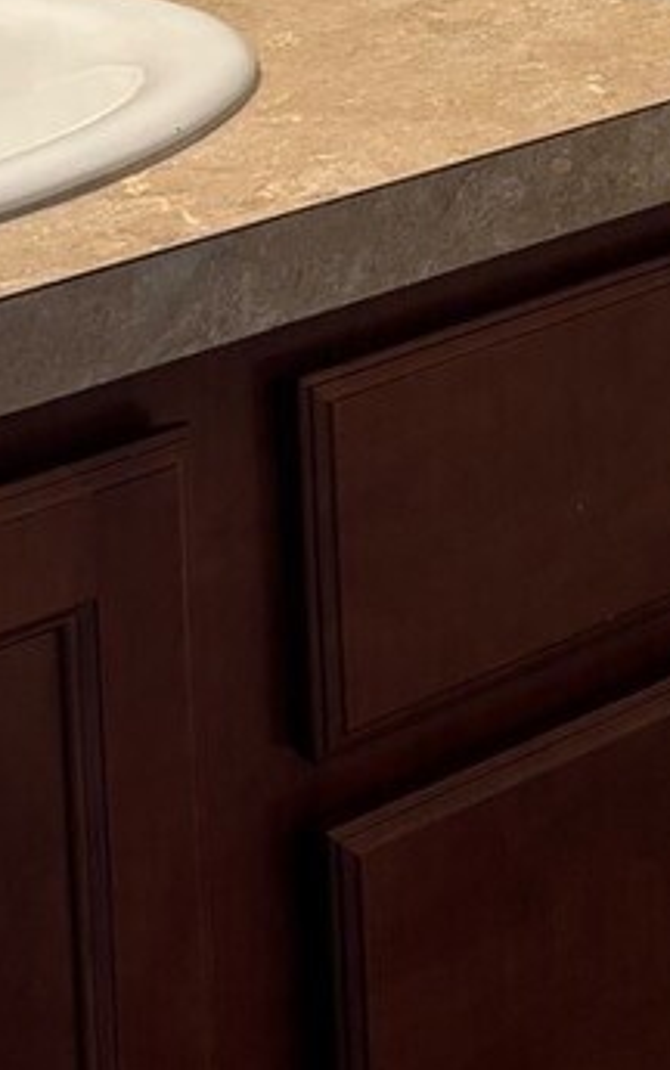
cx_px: 654
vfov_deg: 16.6
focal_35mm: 115
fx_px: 3356
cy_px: -509
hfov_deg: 11.3
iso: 80
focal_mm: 5.96
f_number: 1.6
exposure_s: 1/60
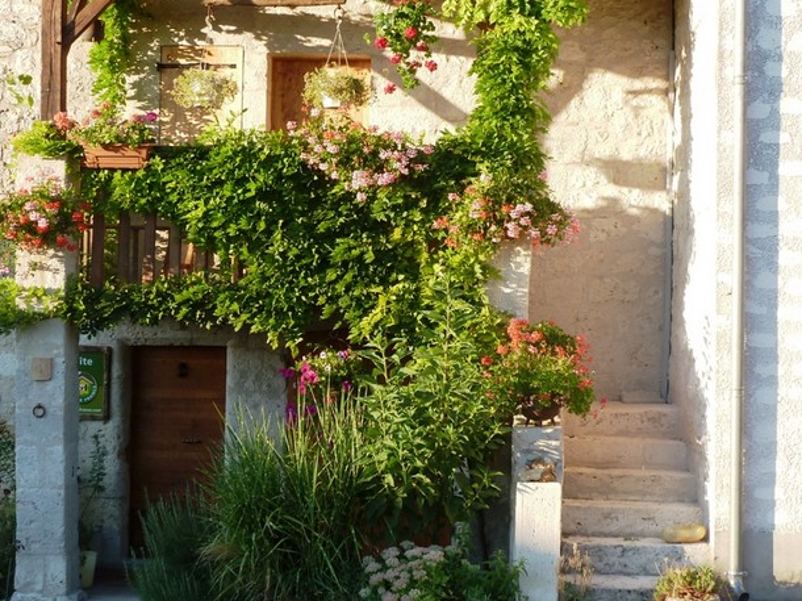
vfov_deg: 23.3
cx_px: 379
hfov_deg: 30.7
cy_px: 292
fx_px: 1459
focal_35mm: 63
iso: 80
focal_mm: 7.9
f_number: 4
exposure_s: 1/100
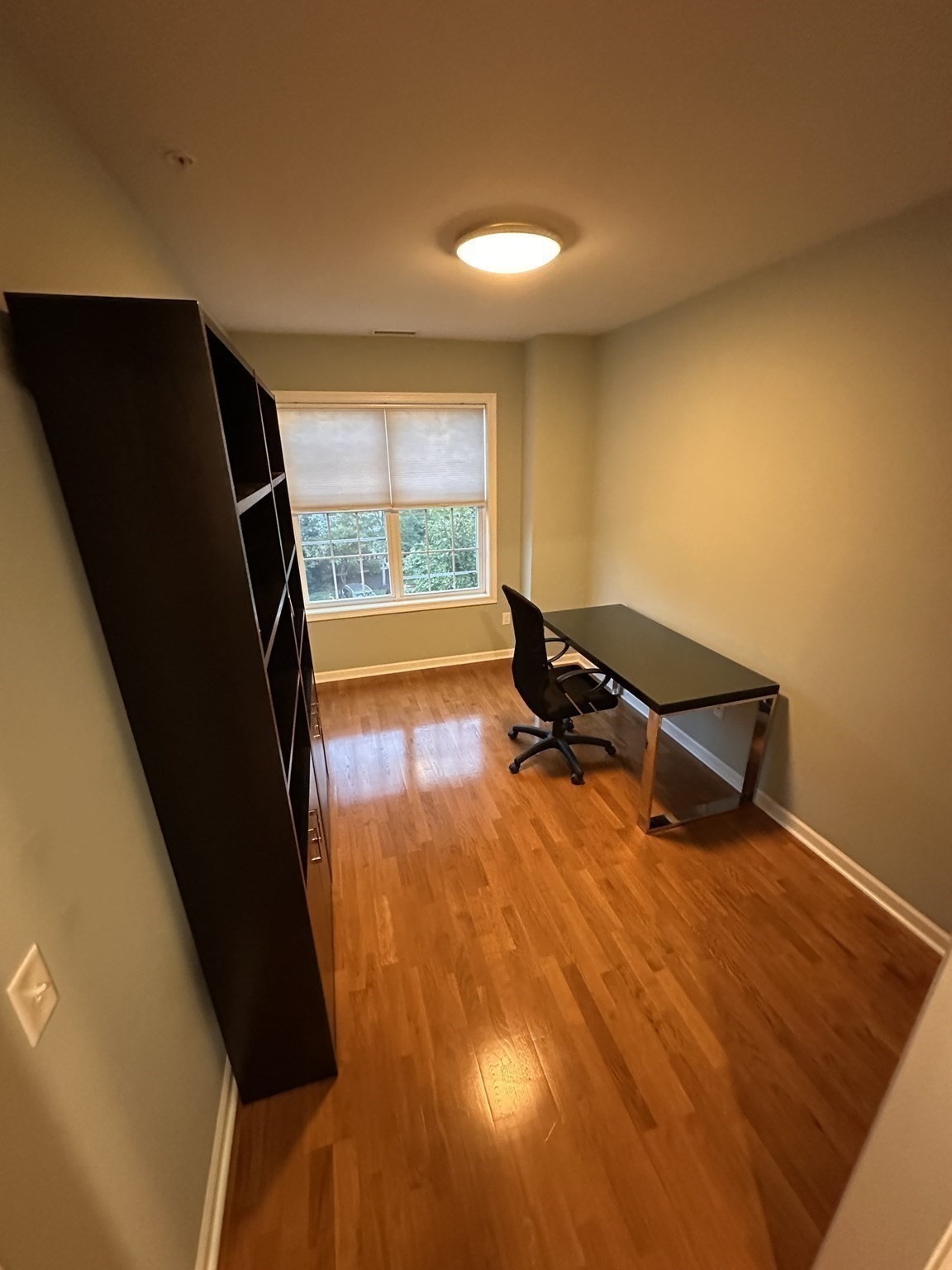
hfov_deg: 85.7
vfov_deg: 102.1
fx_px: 513
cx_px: 476
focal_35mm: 14
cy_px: 635
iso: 800
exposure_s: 1/60
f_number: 2.2
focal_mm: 2.22
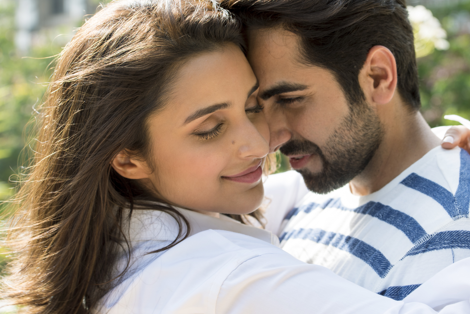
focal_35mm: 95
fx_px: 1241
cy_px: 156
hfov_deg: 21.4
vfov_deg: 14.4
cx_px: 276
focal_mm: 70
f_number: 5.6
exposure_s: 1/160
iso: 100
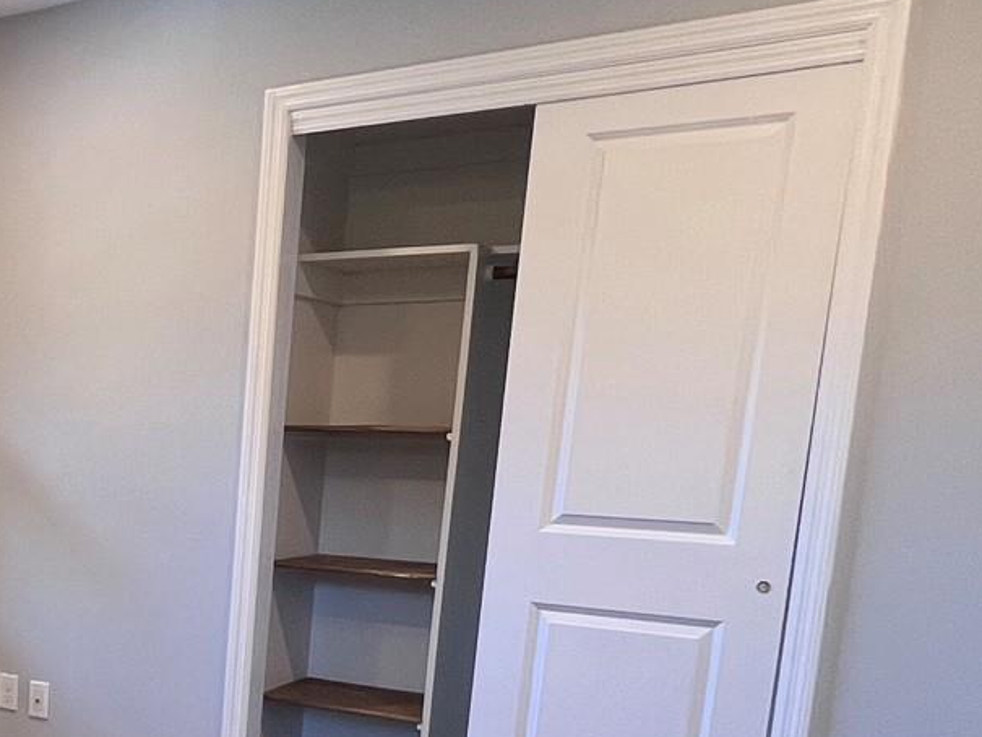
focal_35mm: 44
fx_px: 1248
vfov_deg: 31.7
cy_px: 630
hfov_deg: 34.0
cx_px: -216
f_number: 1.8
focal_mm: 1.57
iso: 200
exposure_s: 1/120
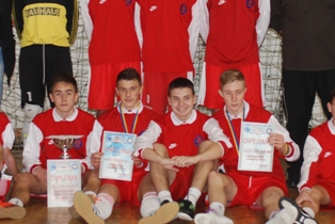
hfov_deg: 19.1
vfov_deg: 12.8
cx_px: 193
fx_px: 997
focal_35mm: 107
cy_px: 62
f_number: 3.5
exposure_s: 1/60
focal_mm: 35
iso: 200
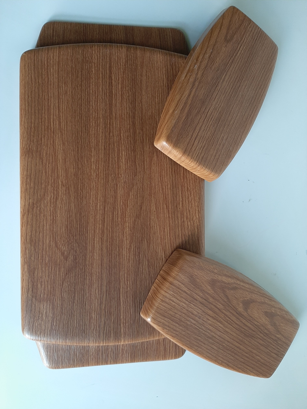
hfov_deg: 53.1
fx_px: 307
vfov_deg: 67.3
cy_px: 204
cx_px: 154
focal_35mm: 26
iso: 160
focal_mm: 3.93
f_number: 1.7
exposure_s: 1/50
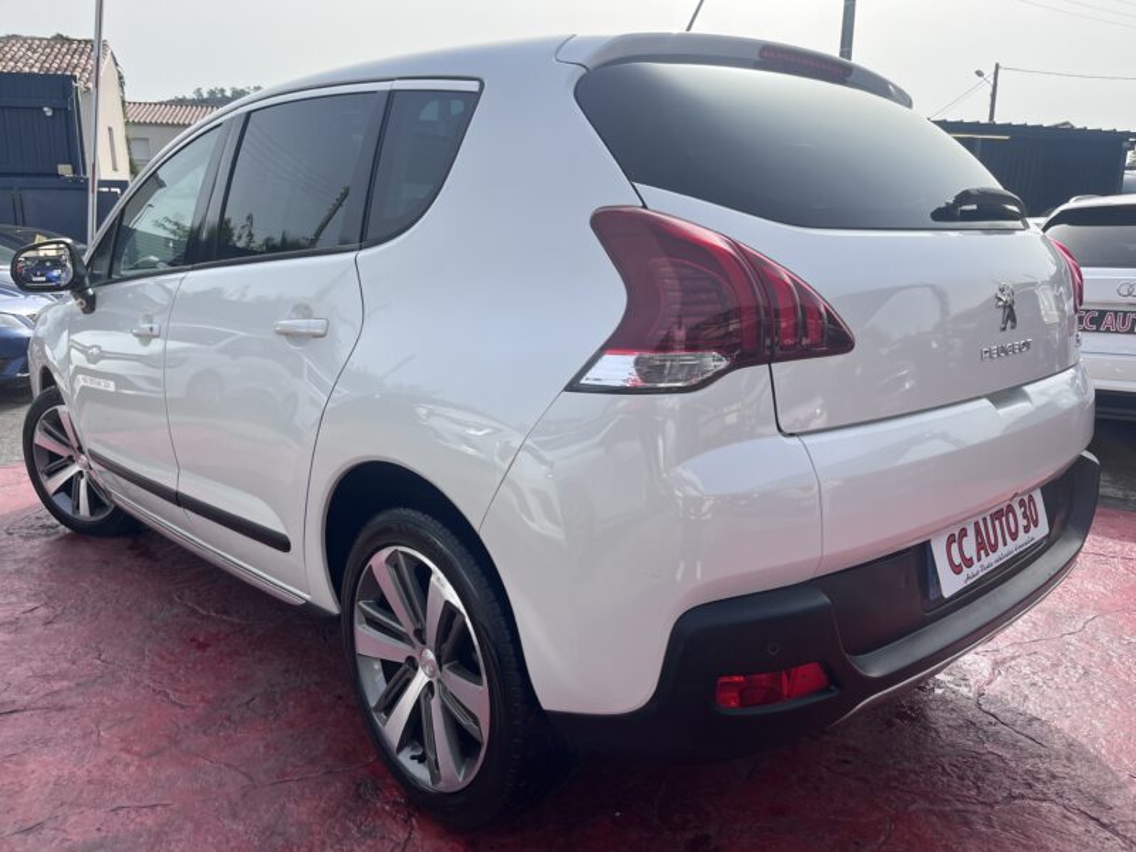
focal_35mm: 26
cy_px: 426
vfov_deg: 53.1
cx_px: 568
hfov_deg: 67.3
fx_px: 853
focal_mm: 5.1
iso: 50
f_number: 1.6
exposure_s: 1/2268
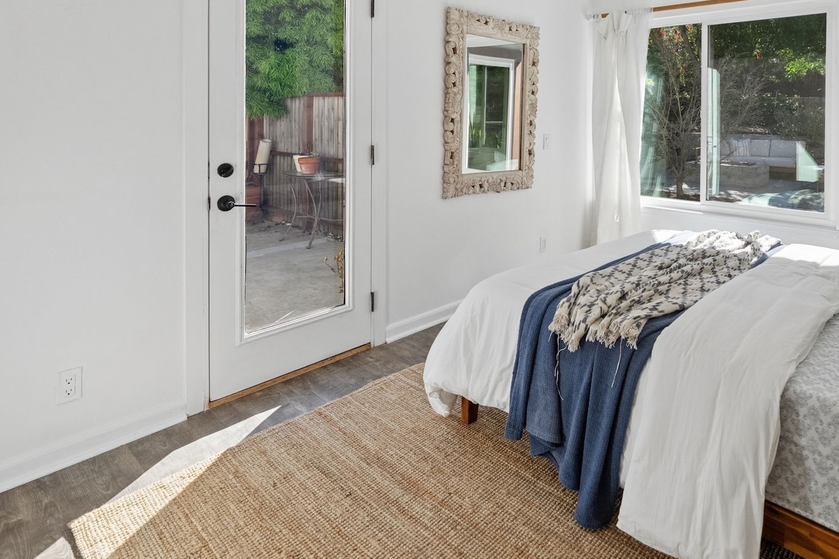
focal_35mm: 22
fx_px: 513
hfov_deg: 76.2
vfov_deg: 53.8
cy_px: 121
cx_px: 556
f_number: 3.5
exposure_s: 1/1600
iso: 800
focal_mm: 12
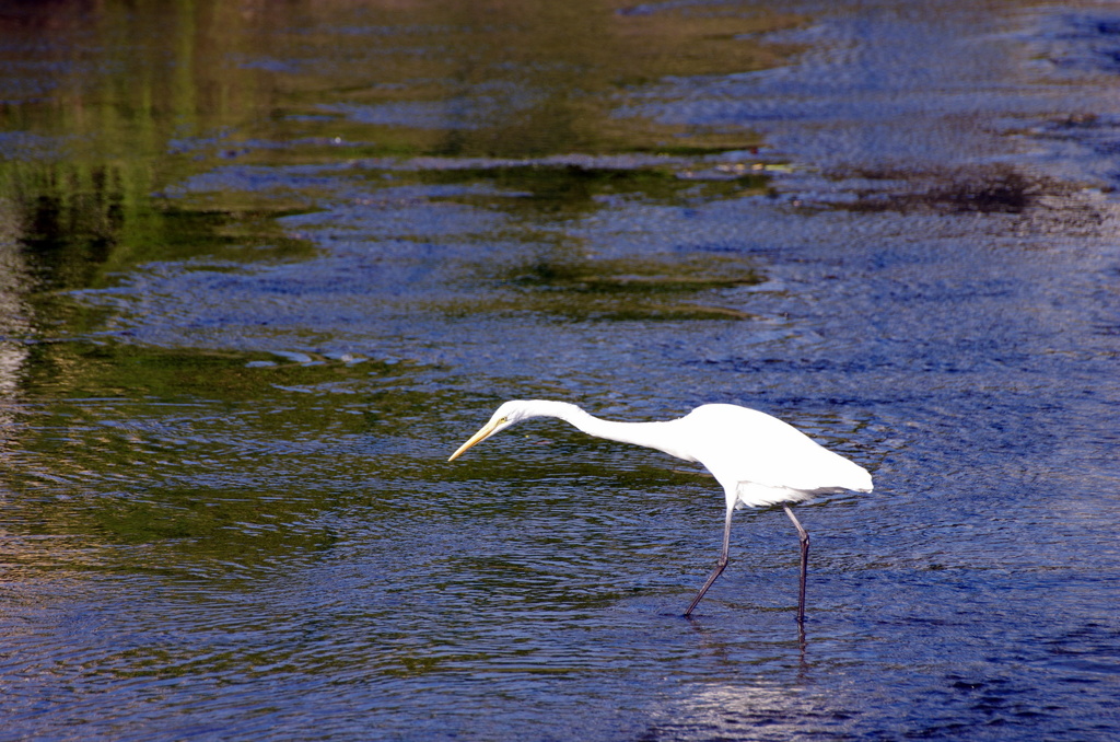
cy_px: 371
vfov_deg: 3.0
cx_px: 560
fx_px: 13970
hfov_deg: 4.6
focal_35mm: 450
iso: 200
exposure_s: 1/320
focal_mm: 300
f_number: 5.6
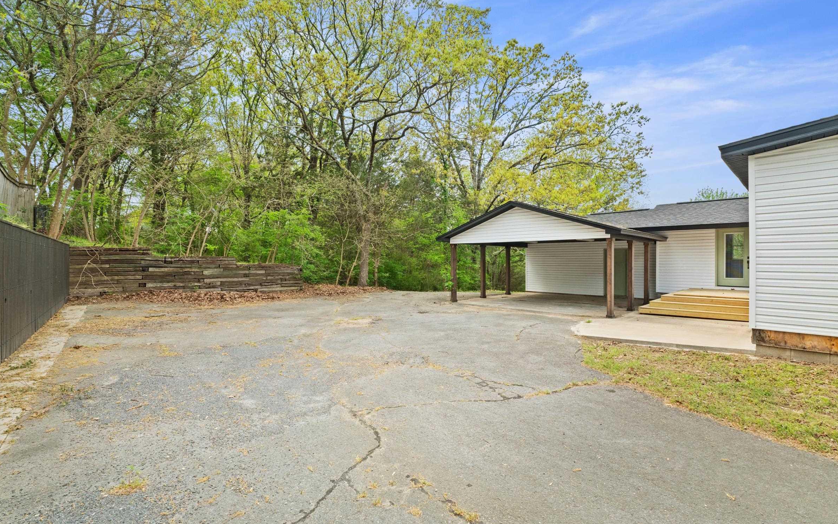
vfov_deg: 71.3
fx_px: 365
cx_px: 436
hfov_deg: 97.8
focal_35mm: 16
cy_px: 262
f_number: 8
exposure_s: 1/50
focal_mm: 10
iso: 400
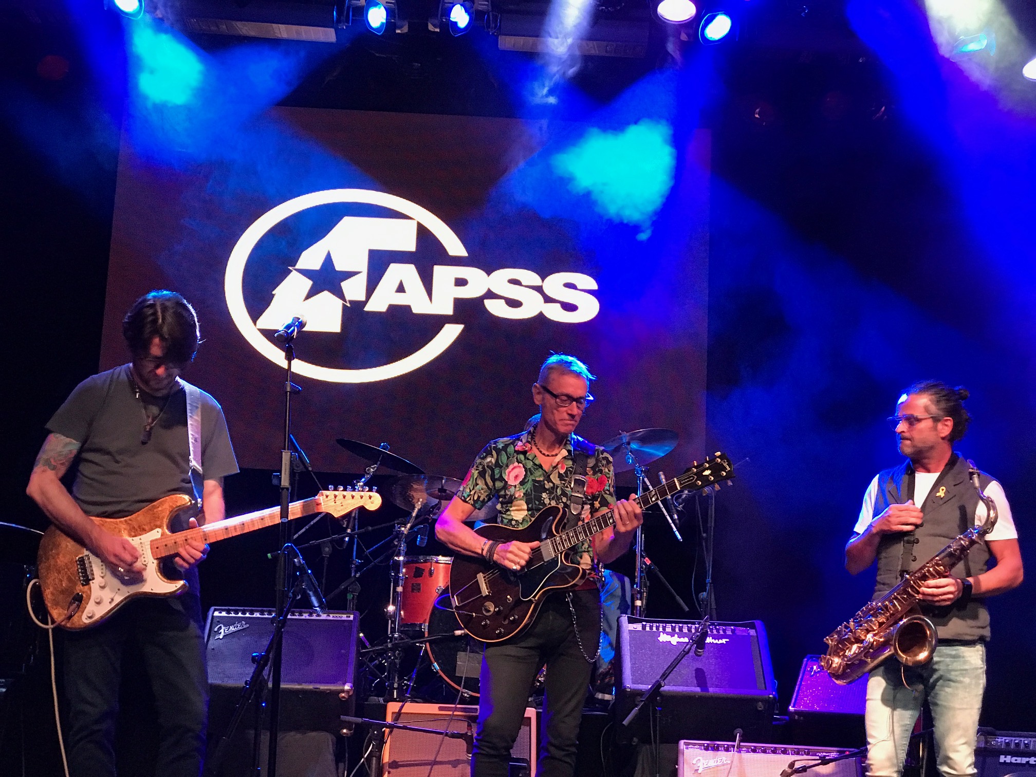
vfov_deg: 25.7
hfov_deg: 33.8
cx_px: 518
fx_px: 1706
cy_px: 388
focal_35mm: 57
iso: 500
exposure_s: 1/50
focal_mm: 6.6
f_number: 2.8
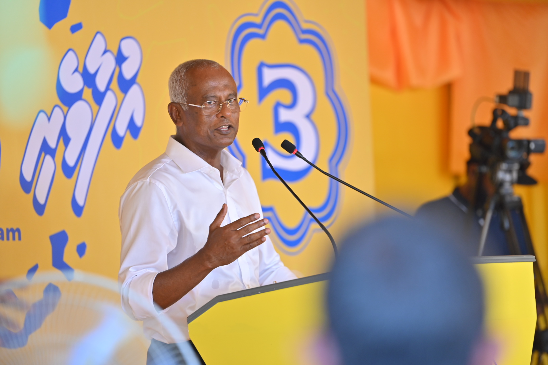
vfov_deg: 6.9
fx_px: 3044
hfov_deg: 10.3
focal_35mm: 200
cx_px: 274
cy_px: 182
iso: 800
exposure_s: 1/160
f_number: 2.8
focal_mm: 200
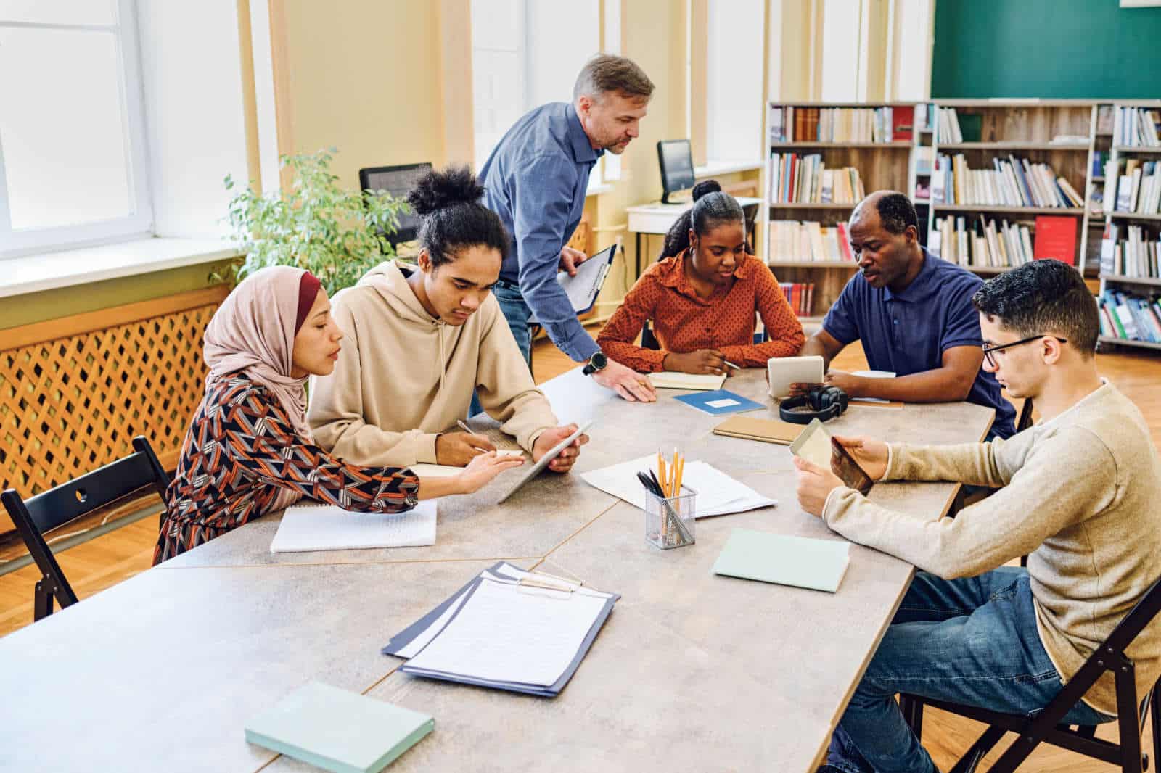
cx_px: 580
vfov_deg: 37.8
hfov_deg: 54.4
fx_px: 1128
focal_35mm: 35
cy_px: 386
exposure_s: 1/200
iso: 800
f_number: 3.2
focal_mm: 35
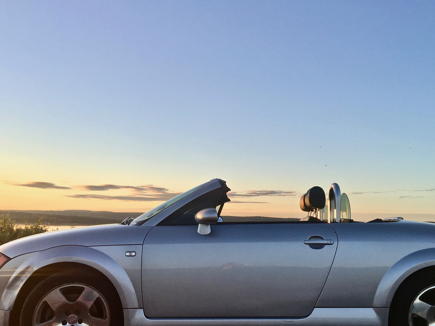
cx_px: 235
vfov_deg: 36.7
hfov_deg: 47.8
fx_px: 490
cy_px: 188
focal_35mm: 39
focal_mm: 4.15
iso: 25
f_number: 2.2
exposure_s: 1/472
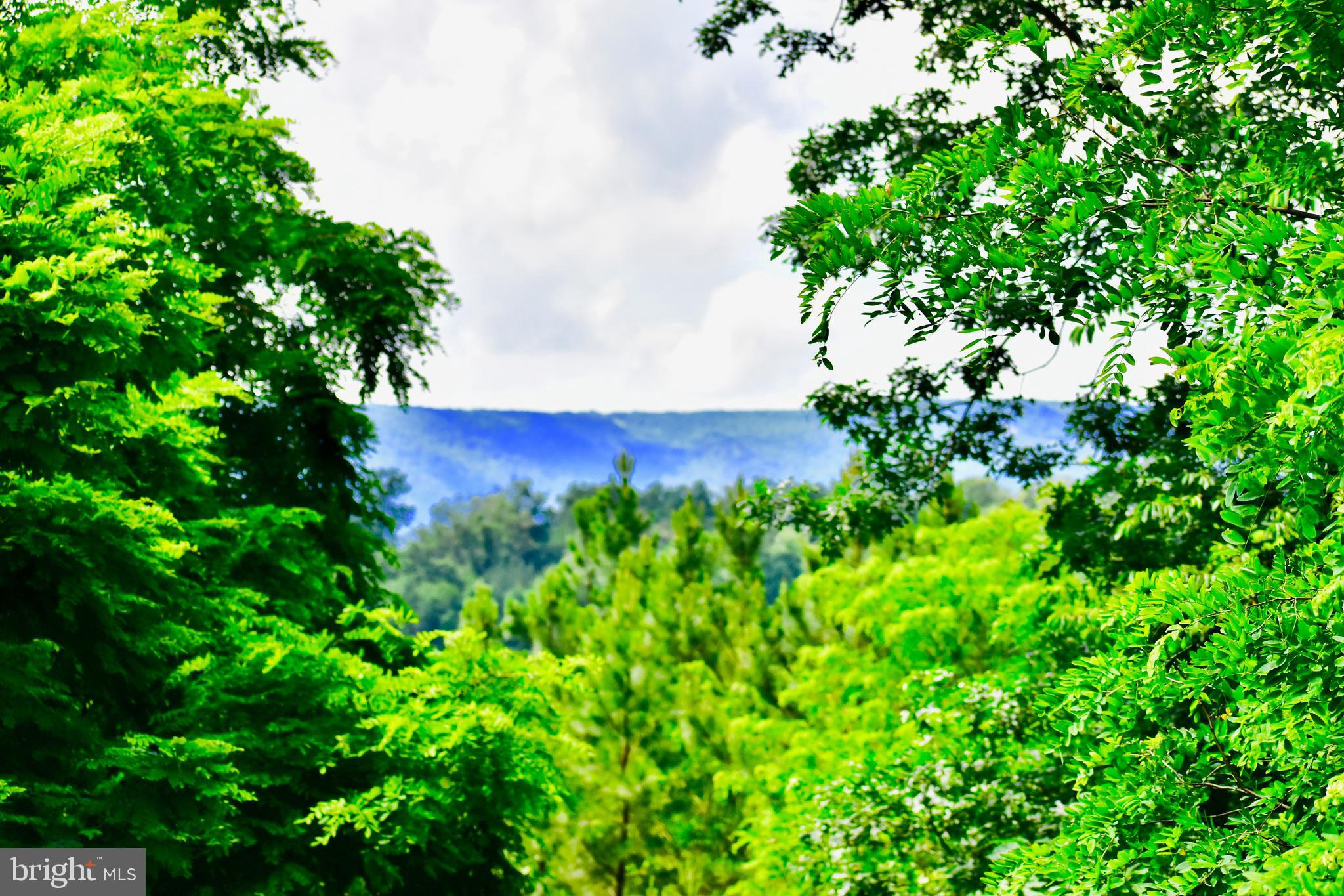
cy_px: 448
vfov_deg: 13.0
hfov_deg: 19.5
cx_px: 672
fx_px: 3919
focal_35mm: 105
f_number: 5.6
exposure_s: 1/500
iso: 400
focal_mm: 70
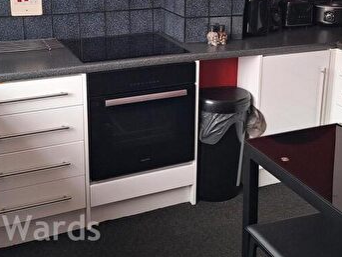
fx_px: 464
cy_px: 48
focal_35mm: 47
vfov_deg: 30.1
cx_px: 193
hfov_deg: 40.4
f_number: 1.8
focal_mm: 5.54
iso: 250
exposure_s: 1/25
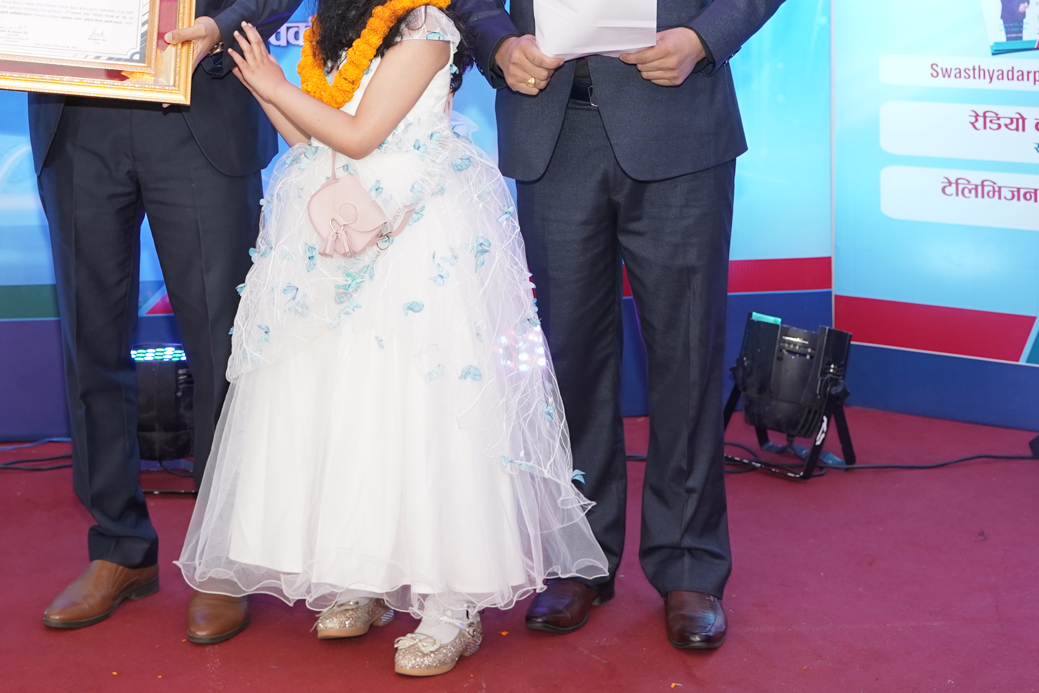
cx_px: 151
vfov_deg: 17.6
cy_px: -60
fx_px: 2165
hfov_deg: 26.3
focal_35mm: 75
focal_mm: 32
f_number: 3.2
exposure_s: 1/125
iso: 640
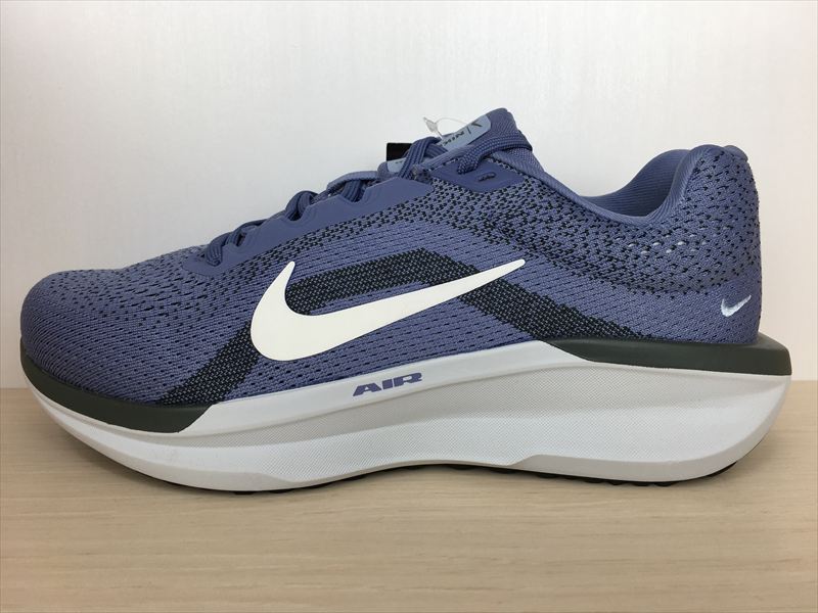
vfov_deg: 48.2
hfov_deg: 61.7
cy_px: 306
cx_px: 409
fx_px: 685
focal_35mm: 29
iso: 25
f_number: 2.2
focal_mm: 4.15
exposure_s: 1/120
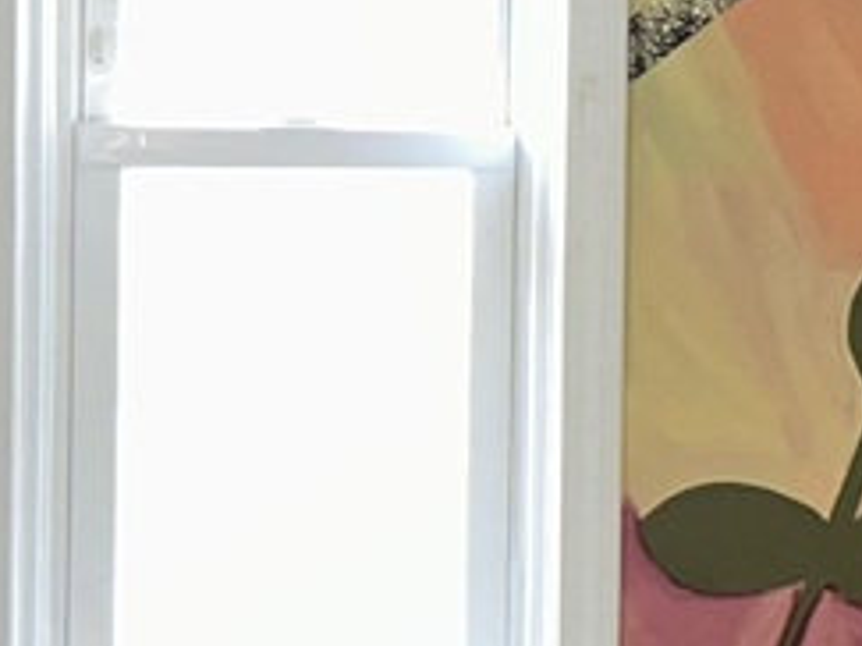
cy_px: 149
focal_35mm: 154
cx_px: 2189
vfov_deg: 9.6
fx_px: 3833
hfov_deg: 10.6
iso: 100
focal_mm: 5.7
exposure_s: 1/17
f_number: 1.5
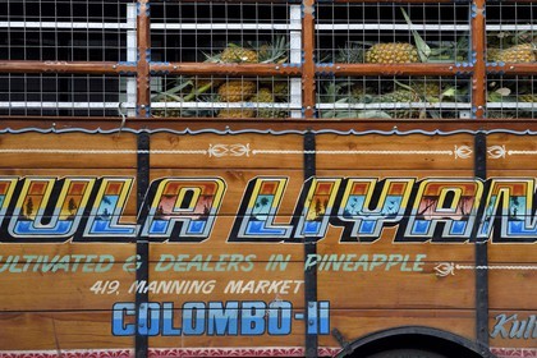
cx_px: 268
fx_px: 925
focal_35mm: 62
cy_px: 179
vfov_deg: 21.9
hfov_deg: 32.4
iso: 800
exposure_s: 1/160
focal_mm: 62
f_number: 11
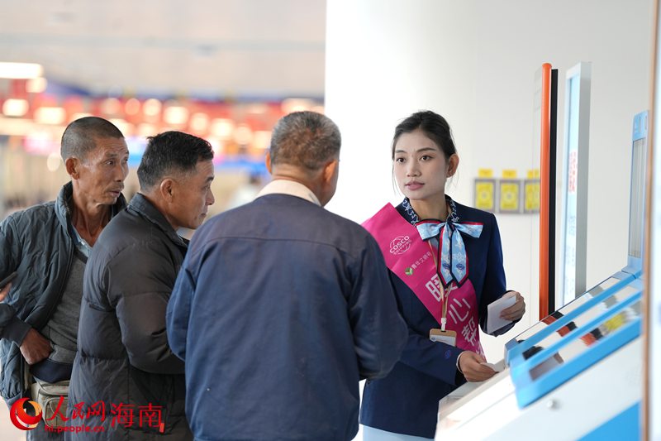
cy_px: 220
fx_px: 3139
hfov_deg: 12.0
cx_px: 330
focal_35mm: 171
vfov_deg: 8.0
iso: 800
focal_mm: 171
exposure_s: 1/200
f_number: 3.2
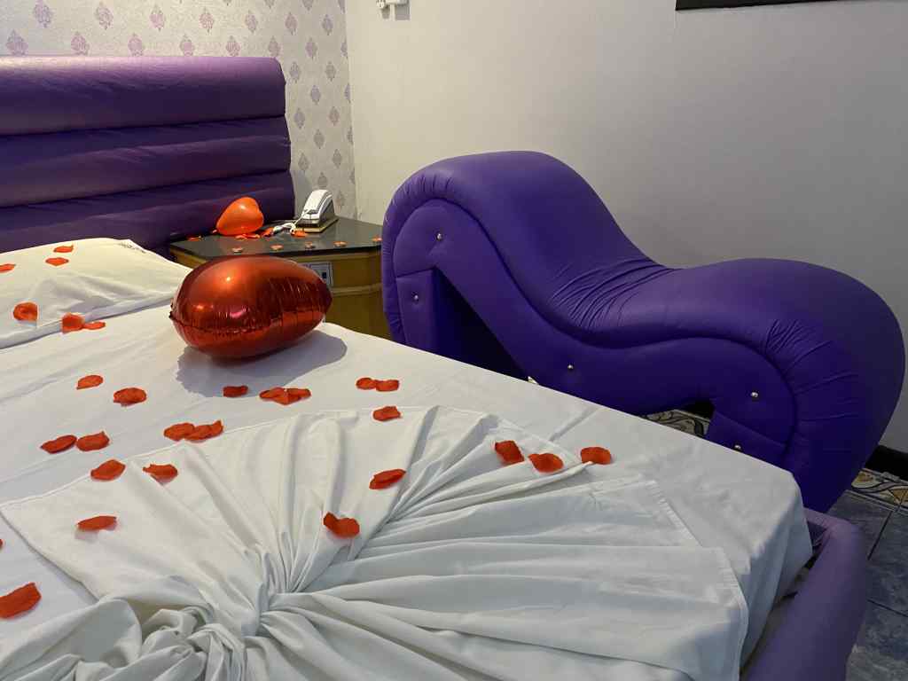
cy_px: 340
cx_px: 454
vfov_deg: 53.1
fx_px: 682
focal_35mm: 26
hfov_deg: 67.3
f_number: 1.8
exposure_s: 1/40
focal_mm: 4.25
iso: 500
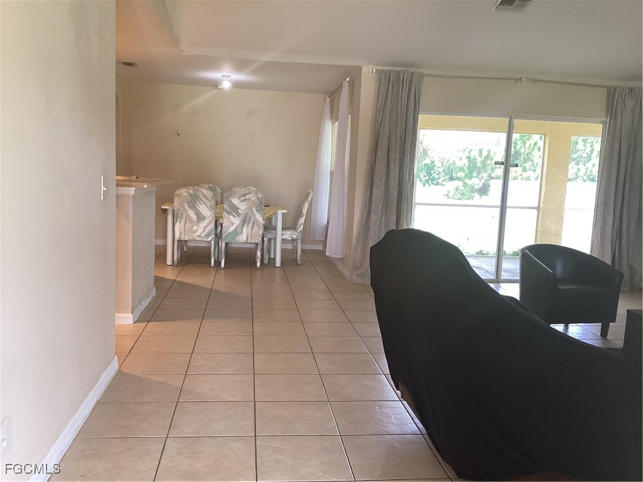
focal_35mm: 31
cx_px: 322
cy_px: 241
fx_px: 576
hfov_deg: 58.4
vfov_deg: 45.4
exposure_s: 1/60
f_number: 2.4
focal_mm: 3.3
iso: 100
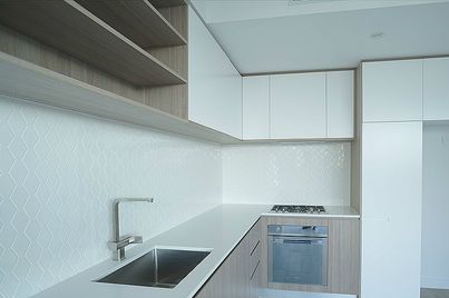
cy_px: 173
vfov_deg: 46.2
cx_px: 253
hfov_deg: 65.3
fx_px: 349
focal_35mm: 28
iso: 250
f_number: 4
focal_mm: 16
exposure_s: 1/60
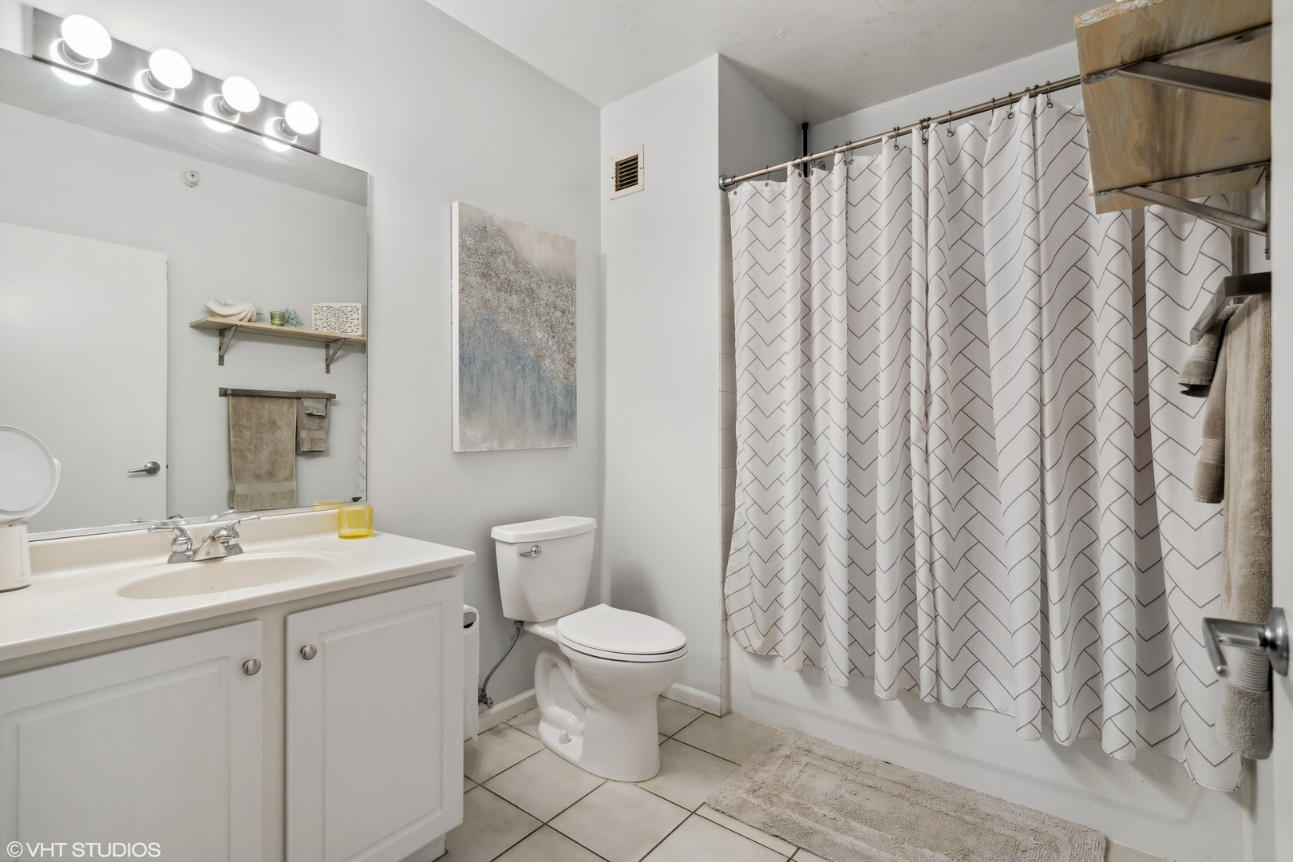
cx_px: 646
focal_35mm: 16
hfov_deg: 96.7
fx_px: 575
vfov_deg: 73.7
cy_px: 431
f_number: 8
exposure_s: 1/13
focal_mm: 16
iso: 320
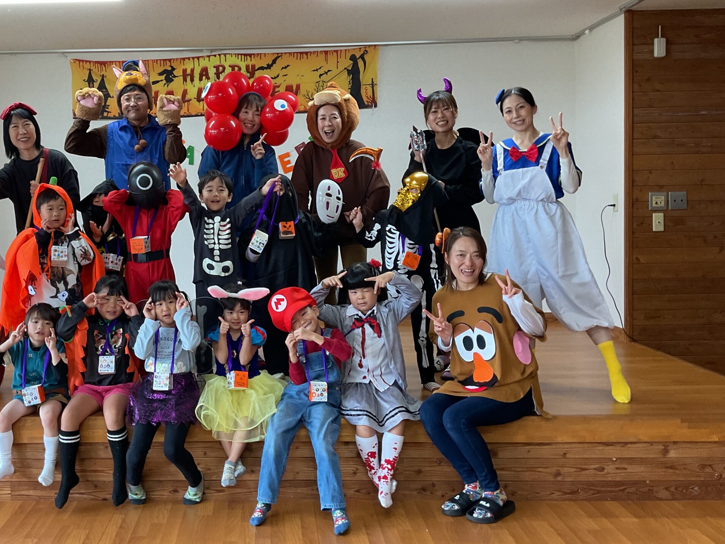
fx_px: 817
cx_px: 240
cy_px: 229
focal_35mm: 39
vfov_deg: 36.7
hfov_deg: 47.1
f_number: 1.8
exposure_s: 1/50
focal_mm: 3
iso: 80
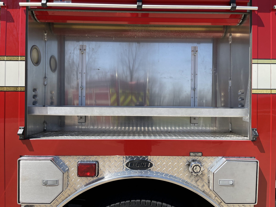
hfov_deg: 67.3
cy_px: 104
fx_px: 207
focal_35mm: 26
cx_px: 138
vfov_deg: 53.1
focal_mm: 5.1
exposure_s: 1/2288
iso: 32
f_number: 1.6
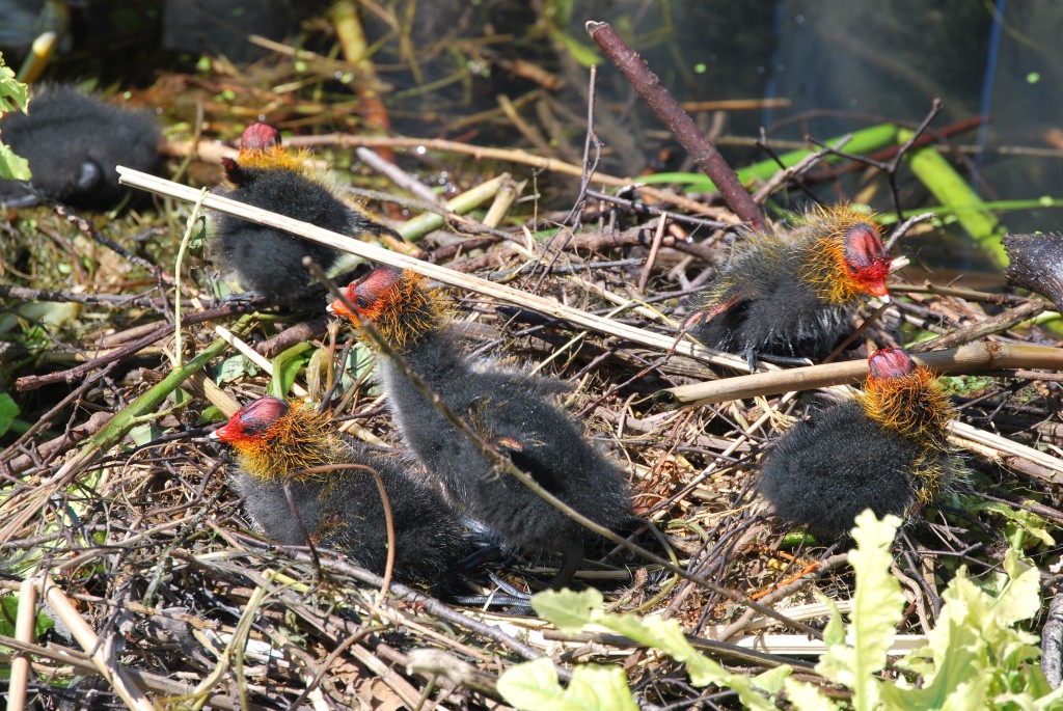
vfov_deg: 4.6
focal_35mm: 300
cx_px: 532
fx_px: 8867
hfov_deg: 6.9
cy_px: 356
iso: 200
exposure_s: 1/200
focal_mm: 200
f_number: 10
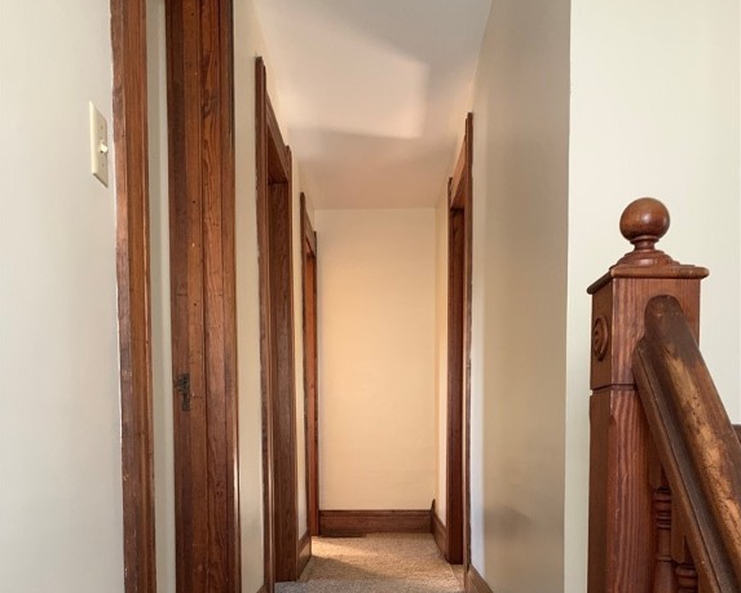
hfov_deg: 52.8
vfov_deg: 41.8
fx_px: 746
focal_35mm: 34
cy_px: 461
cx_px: 370
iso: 400
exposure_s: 1/32
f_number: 1.8
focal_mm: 4.25
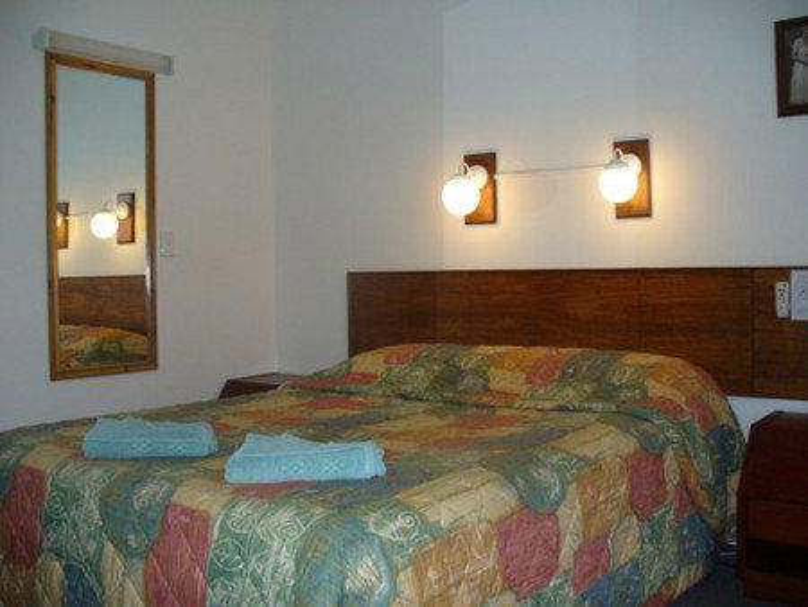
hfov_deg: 50.1
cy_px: 304
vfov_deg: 38.7
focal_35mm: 37
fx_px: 864
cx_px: 404
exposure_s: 1/60
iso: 150
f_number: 2.8
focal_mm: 6.1
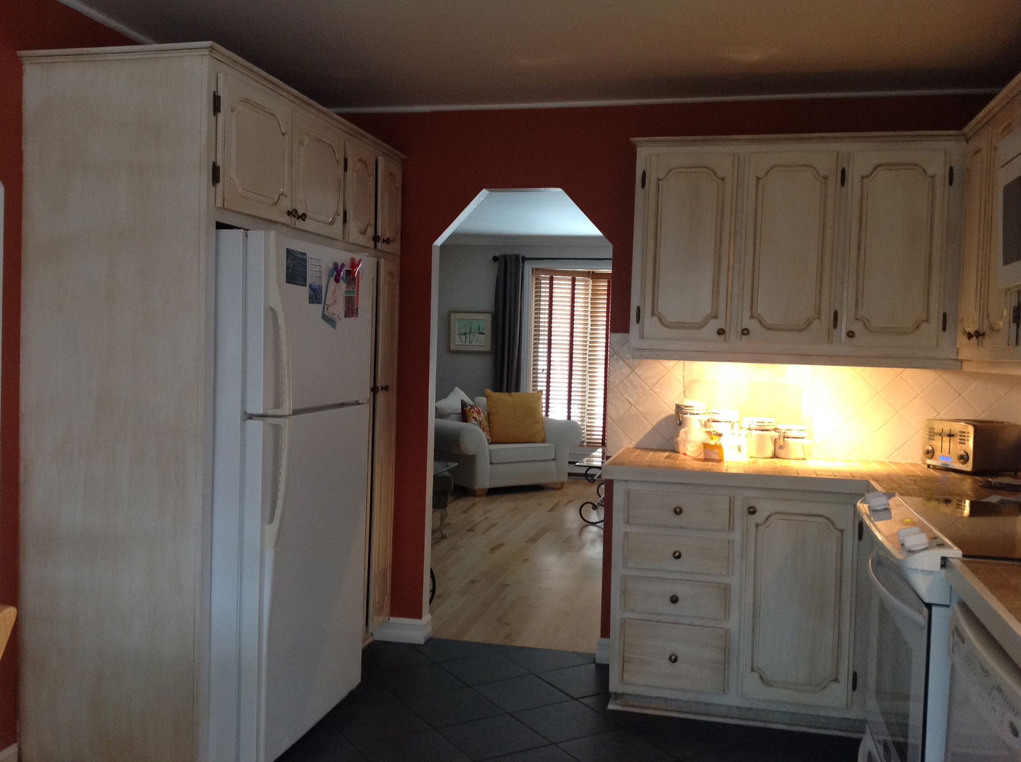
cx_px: 510
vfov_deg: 40.6
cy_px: 381
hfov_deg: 52.7
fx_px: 1030
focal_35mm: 35
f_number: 2.4
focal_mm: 4.28
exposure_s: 1/15
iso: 160
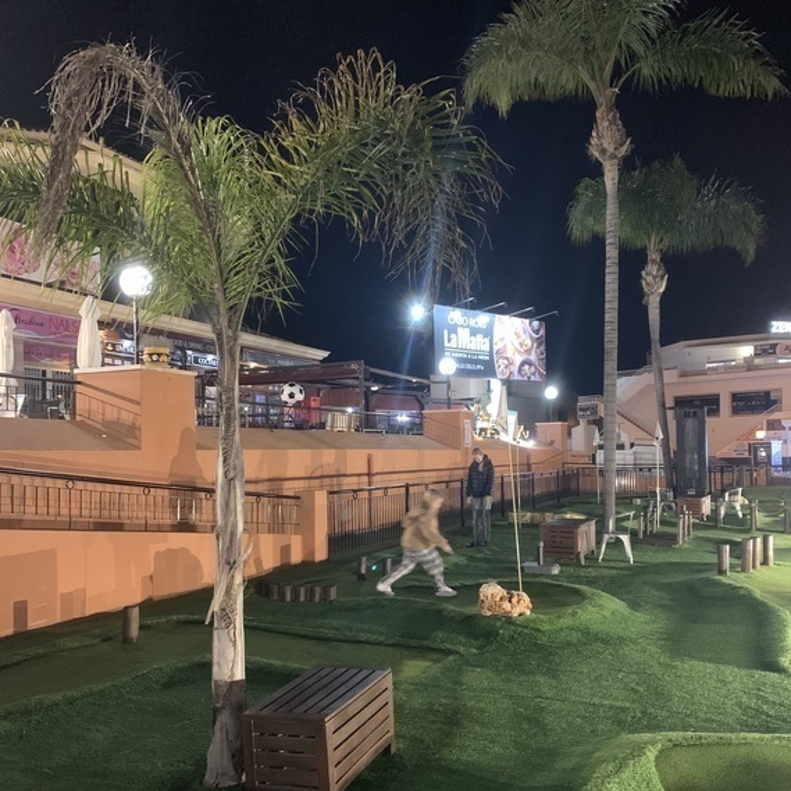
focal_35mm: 31
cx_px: 393
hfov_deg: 52.5
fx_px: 801
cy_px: 441
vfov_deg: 52.4
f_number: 1.8
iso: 800
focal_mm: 4.25
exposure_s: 1/20
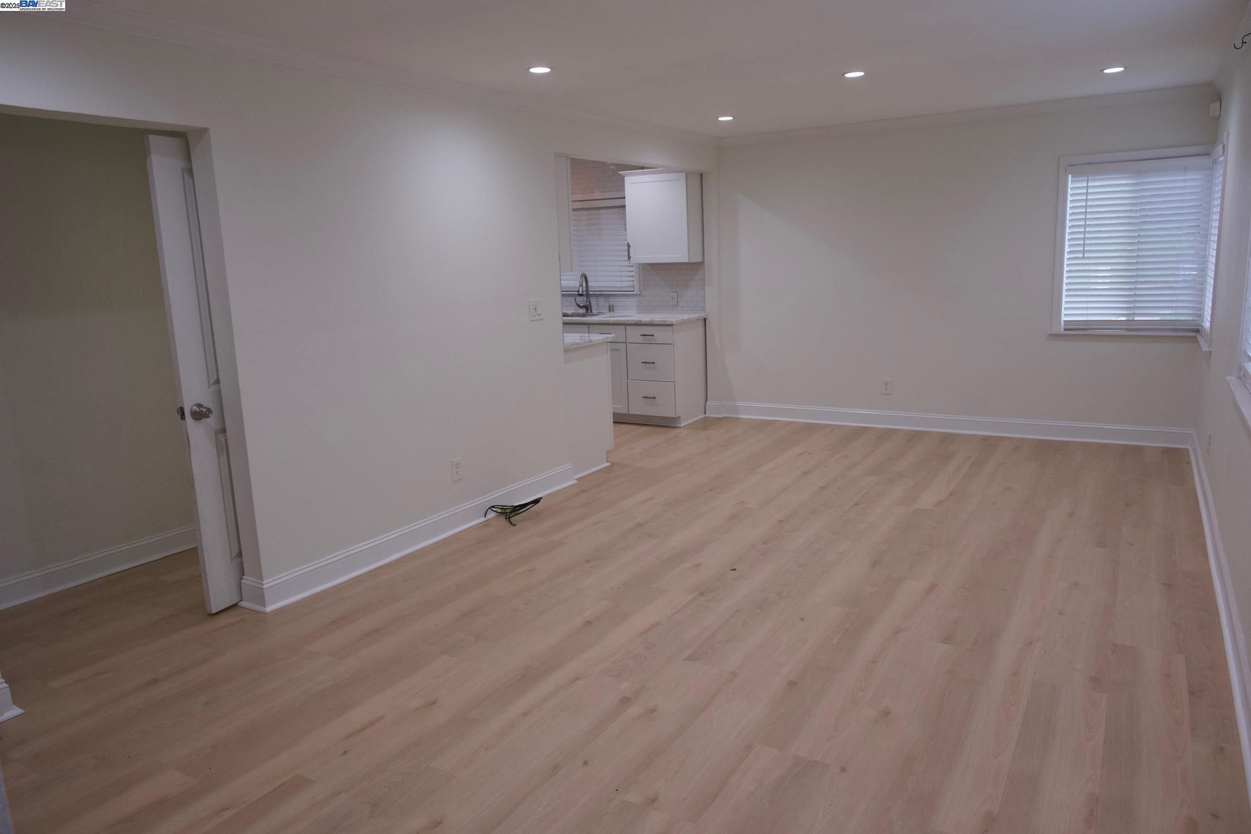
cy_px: 417
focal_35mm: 24
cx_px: 626
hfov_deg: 73.7
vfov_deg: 53.1
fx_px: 834
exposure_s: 1/60
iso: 1000
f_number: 5.6
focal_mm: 16
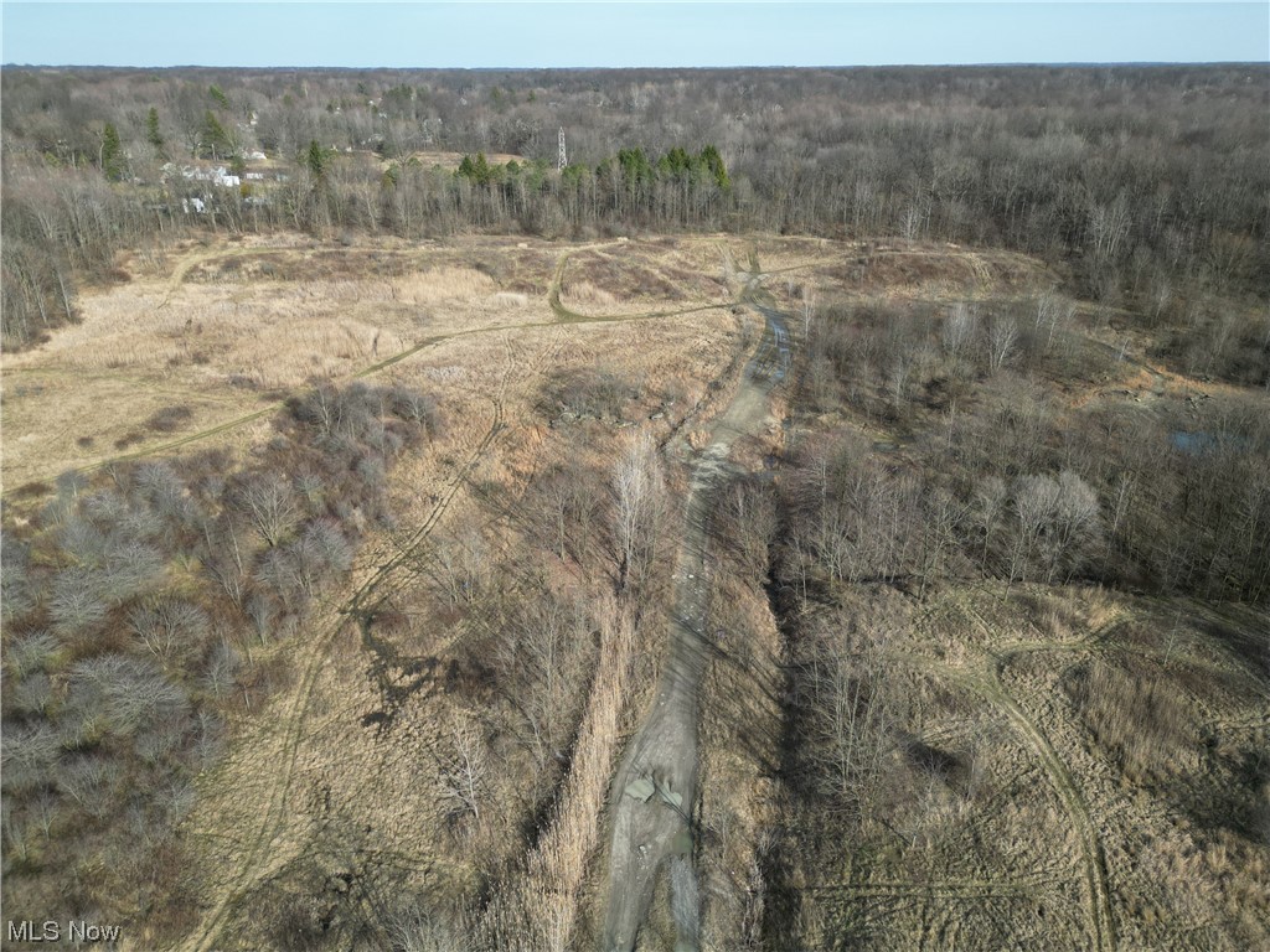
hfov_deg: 71.6
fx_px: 881
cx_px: 635
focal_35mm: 24
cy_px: 476
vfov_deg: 56.8
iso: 110
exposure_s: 1/1600
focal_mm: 6.72
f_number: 1.7
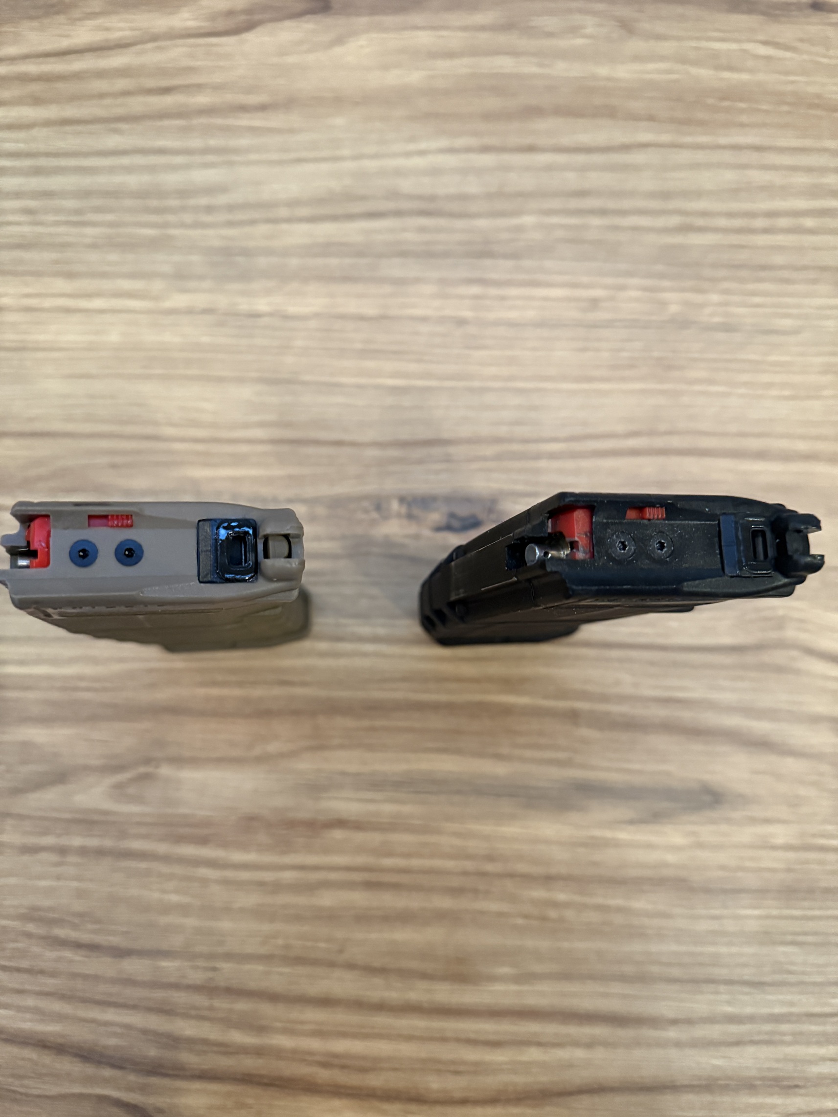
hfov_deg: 56.8
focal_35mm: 24
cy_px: 558
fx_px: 775
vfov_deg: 71.6
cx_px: 419
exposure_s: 1/60
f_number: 1.78
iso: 800
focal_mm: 6.76
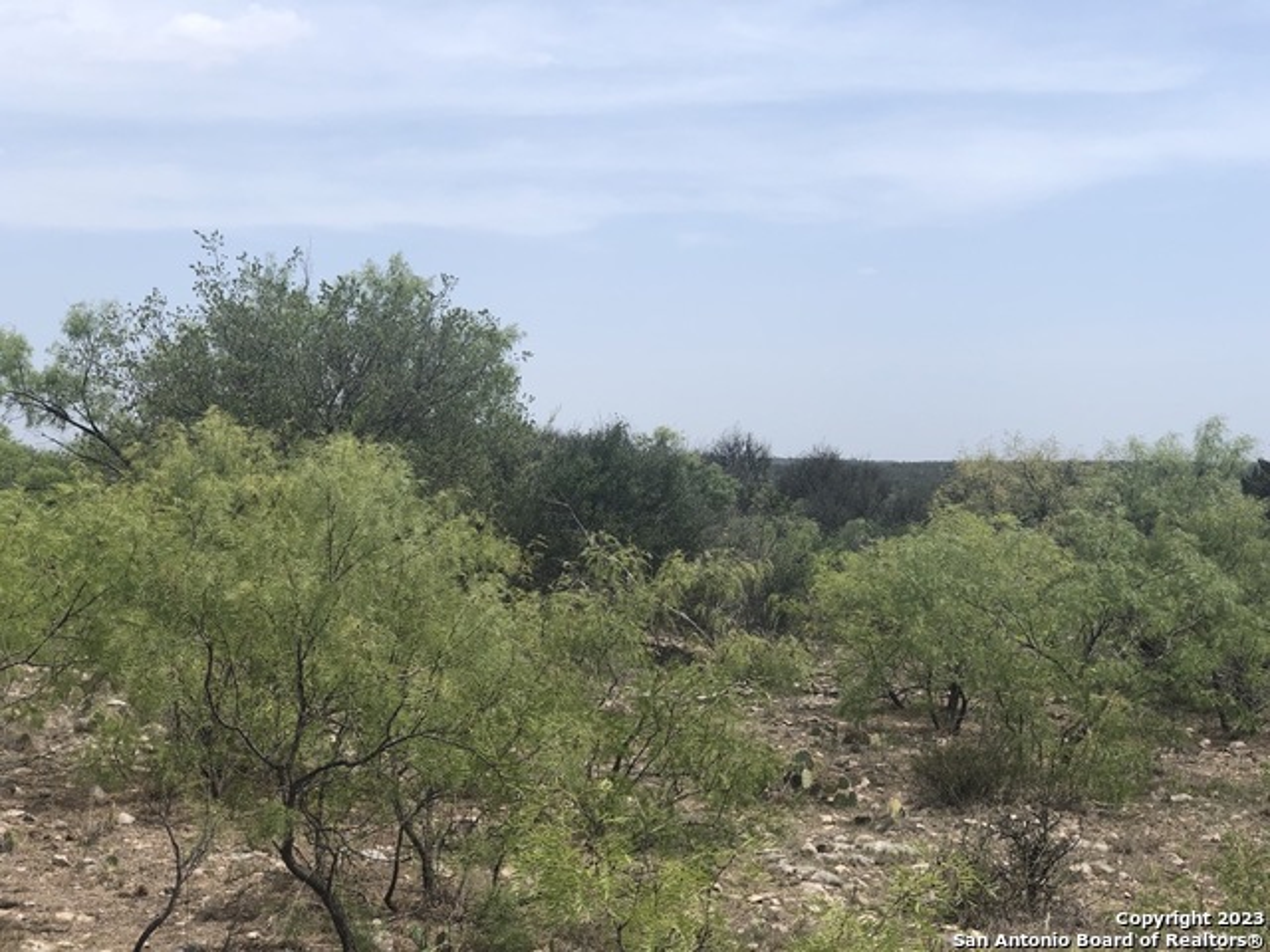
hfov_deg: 33.8
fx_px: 2091
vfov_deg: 25.7
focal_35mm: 57
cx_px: 635
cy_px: 476
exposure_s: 1/1012
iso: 20
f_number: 2.8
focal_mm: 6.6
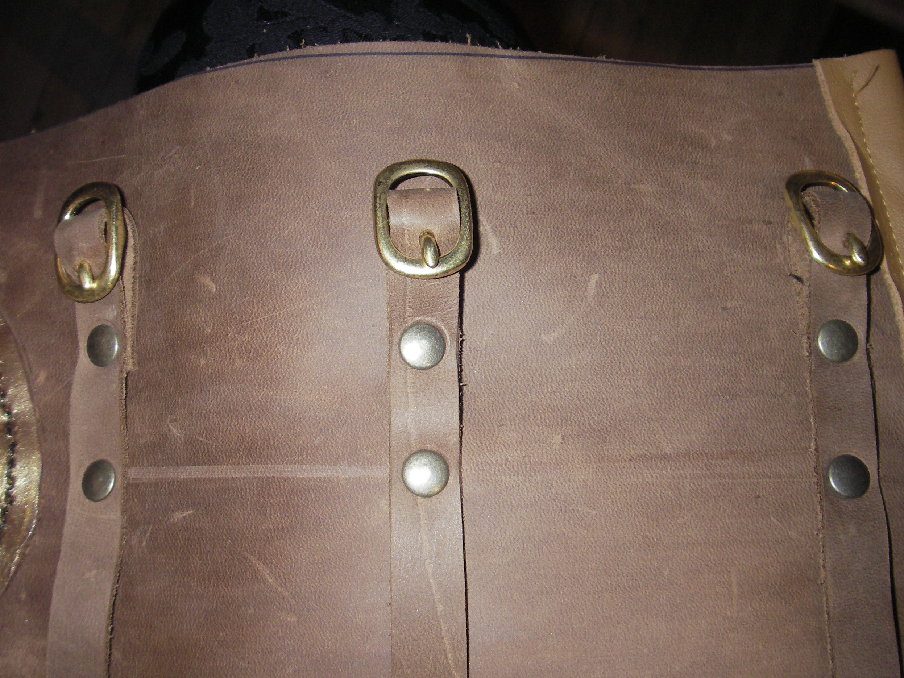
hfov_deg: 47.9
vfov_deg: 36.8
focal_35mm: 39
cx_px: 454
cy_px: 340
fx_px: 1019
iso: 100
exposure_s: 1/30
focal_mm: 6.3
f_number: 3.3
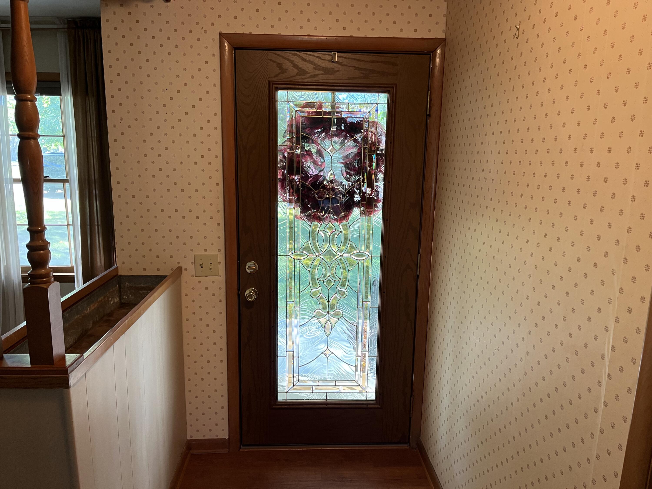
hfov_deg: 67.3
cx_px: 326
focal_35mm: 26
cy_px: 244
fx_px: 490
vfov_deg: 53.1
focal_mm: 5.1
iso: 125
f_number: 1.6
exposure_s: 1/60
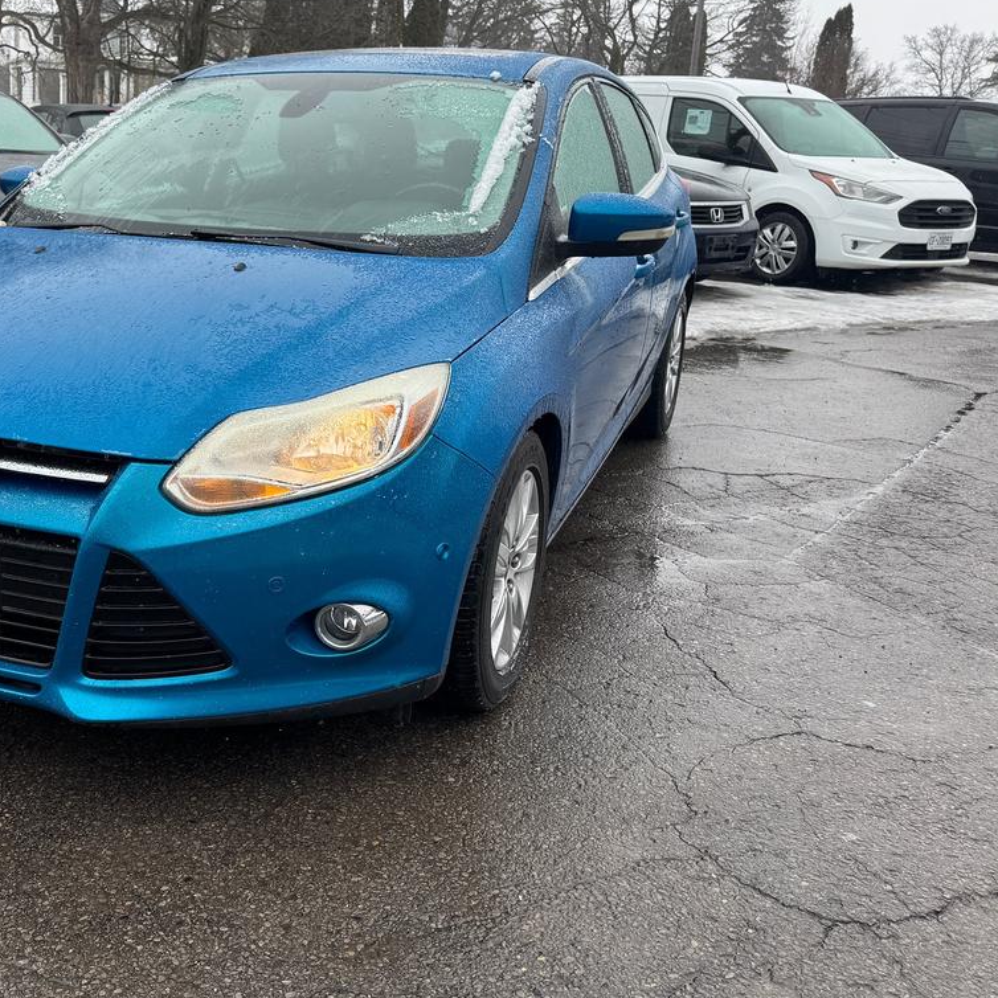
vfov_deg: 46.0
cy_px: 447
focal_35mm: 36
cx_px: 226
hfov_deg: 44.2
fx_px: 1174
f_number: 1.78
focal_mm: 6.76
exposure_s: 1/627
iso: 80
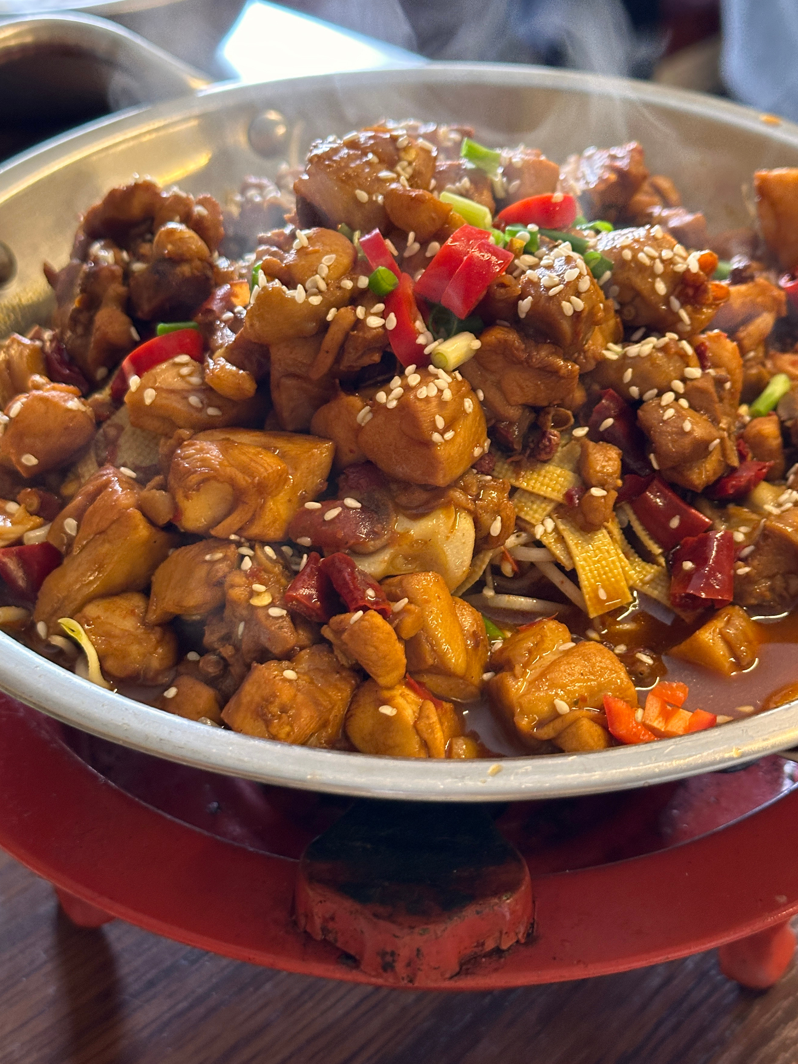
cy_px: 490
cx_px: 431
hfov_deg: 26.5
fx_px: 1691
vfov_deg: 34.9
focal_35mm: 55
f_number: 1.78
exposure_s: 1/40
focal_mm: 6.86
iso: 320
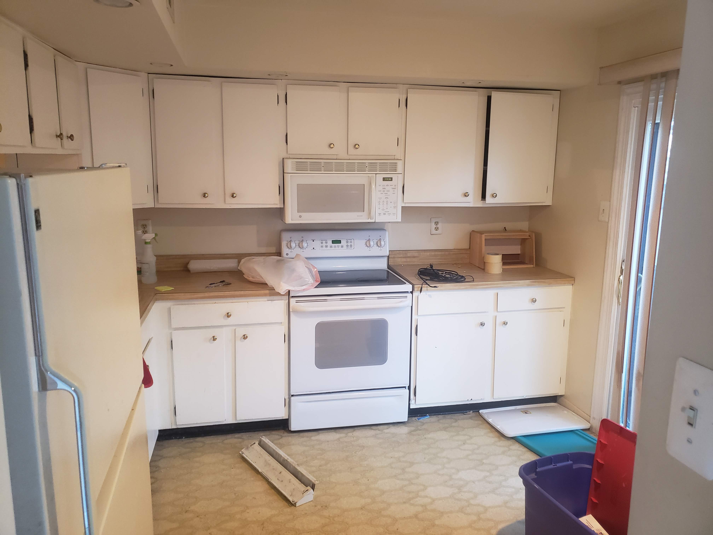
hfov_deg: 67.3
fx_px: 536
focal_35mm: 26
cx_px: 356
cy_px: 268
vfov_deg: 53.1
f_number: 1.5
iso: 250
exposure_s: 1/24
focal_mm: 4.3
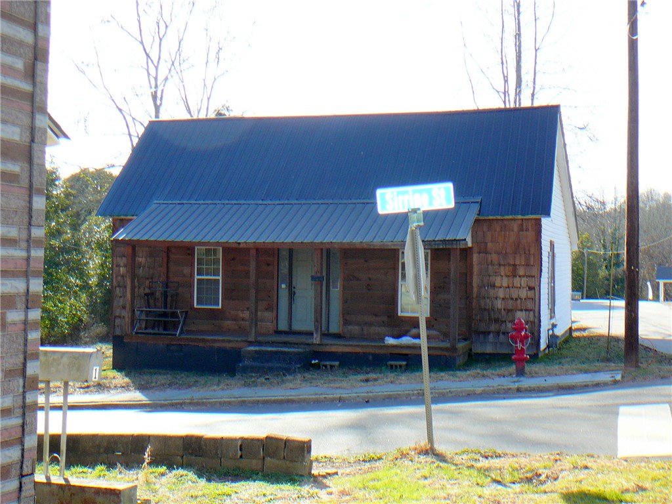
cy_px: 252
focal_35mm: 47
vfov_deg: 30.9
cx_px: 336
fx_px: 912
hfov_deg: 40.4
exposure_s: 1/250
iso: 80
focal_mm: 7
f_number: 3.3
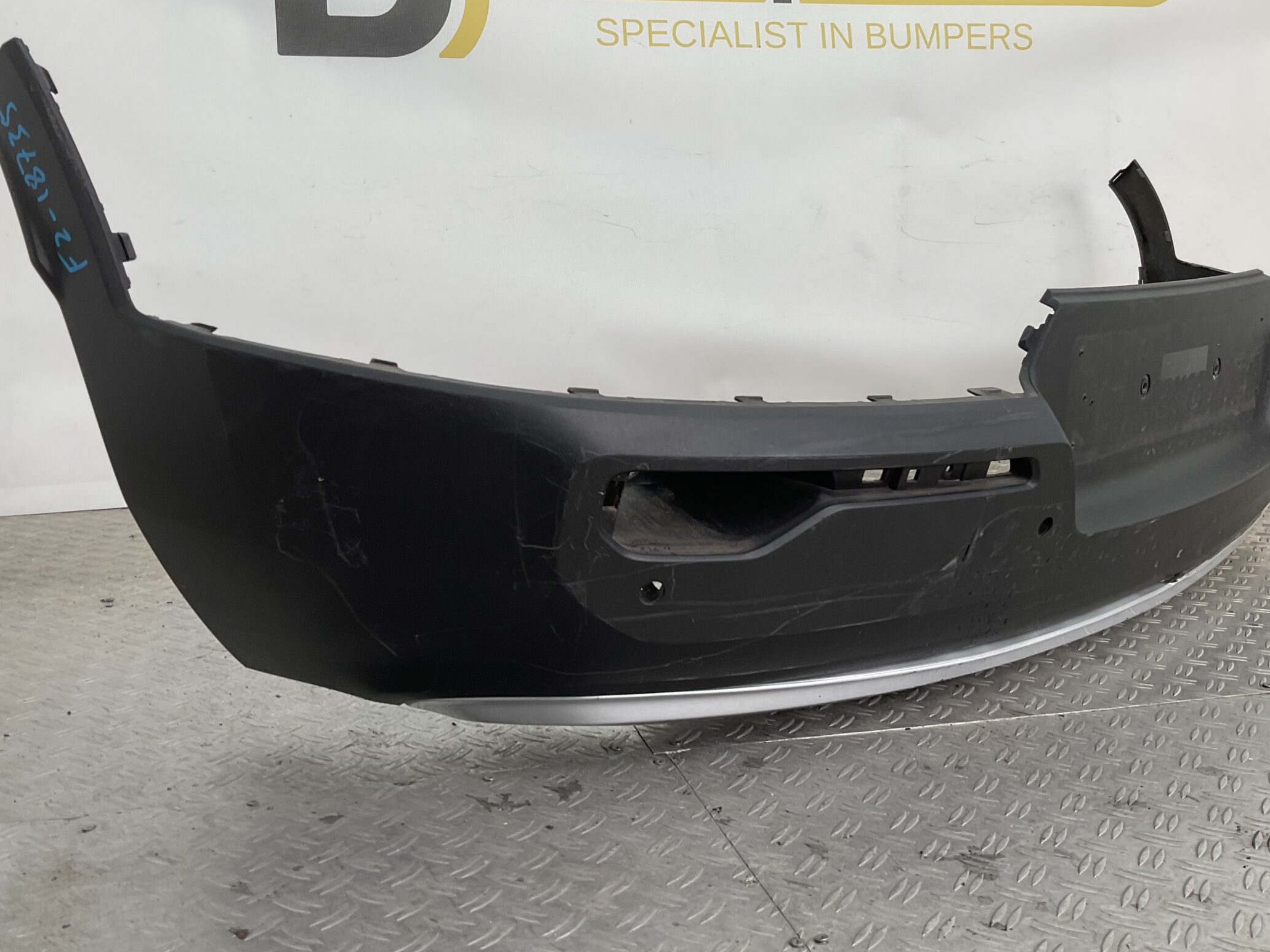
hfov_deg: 51.3
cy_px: 377
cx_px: 625
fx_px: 1321
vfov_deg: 39.5
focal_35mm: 36
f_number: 1.8
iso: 16
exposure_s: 1/160
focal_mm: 3
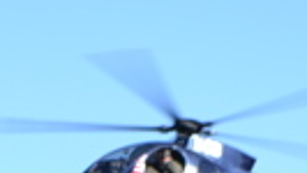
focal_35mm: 442
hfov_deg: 4.9
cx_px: 99
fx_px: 3598
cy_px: 389
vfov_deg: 2.7
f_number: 6.3
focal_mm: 55
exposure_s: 1/160
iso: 100
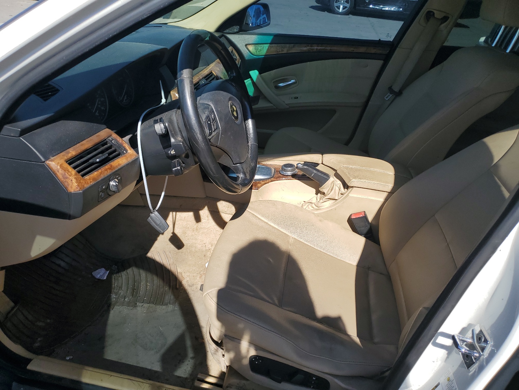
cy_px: 195
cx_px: 260
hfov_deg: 67.3
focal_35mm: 26
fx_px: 390
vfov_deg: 53.1
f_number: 1.5
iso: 50
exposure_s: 1/2500
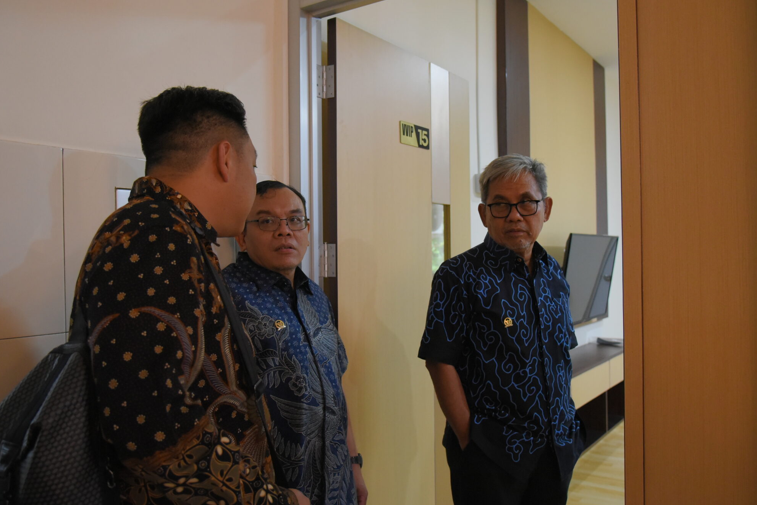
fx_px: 652
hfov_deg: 60.3
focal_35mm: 31
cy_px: 252
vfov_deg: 42.4
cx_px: 376
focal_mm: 24
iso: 3200
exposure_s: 1/125
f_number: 4
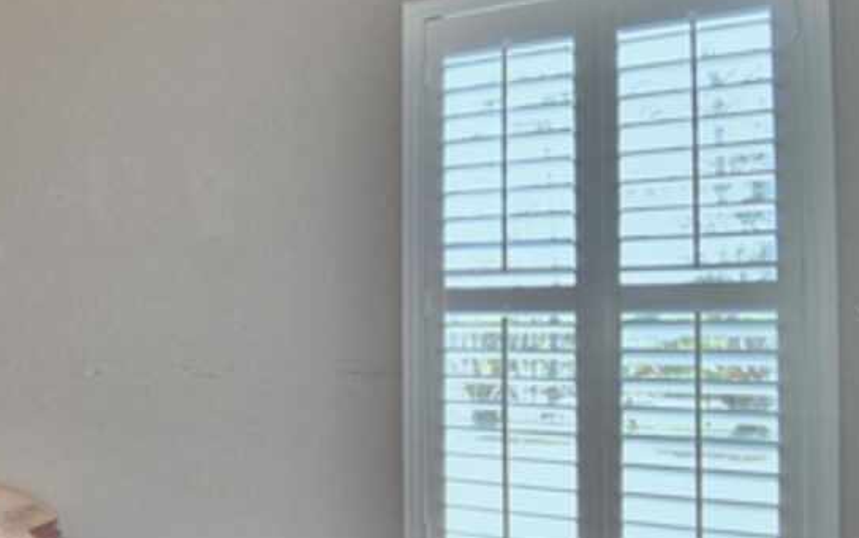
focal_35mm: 36
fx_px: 843
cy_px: 312
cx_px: -44
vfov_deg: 35.3
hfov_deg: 44.0
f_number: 4.5
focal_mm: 10
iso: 200
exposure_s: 1/40
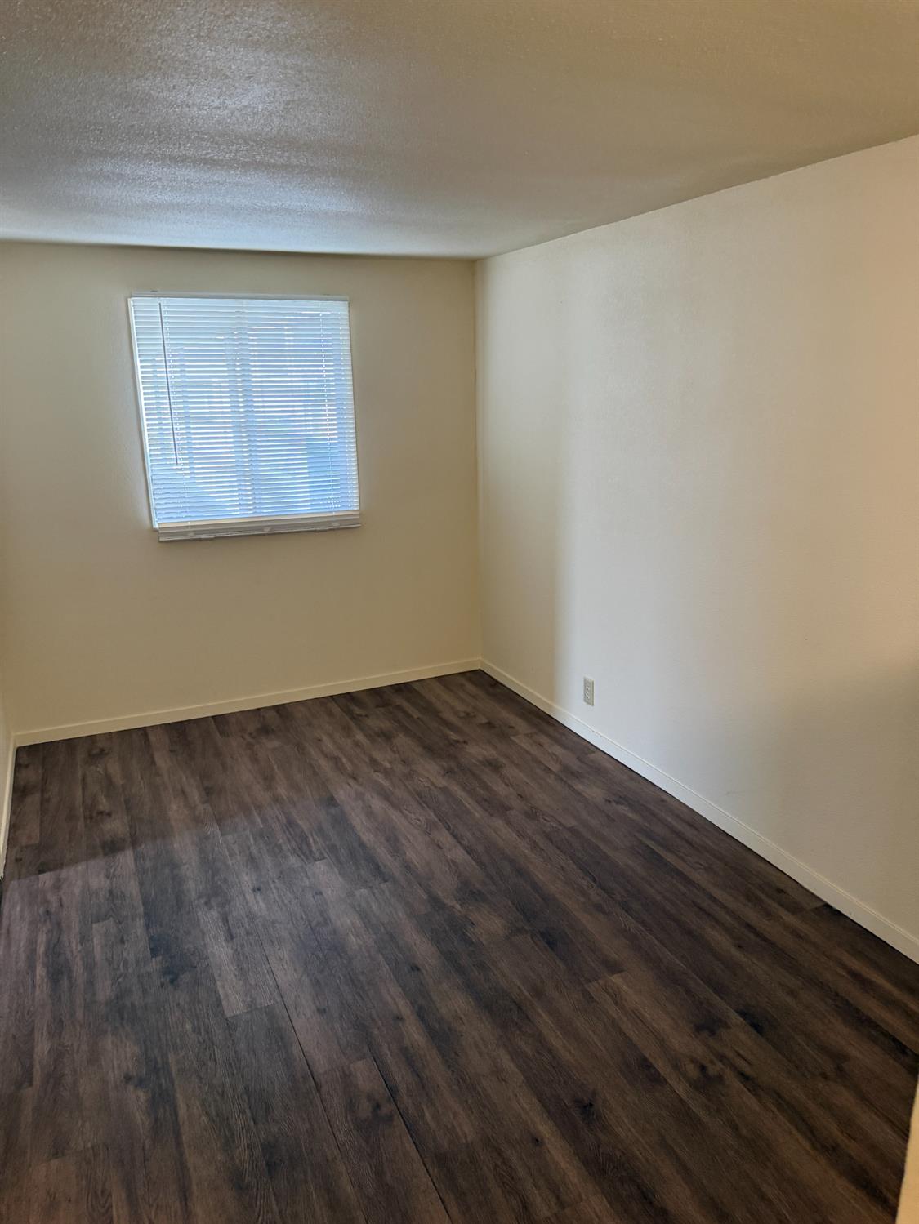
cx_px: 460
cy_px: 612
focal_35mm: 24
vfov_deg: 71.6
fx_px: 849
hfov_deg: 56.8
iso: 400
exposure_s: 1/60
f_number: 1.78
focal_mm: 6.76
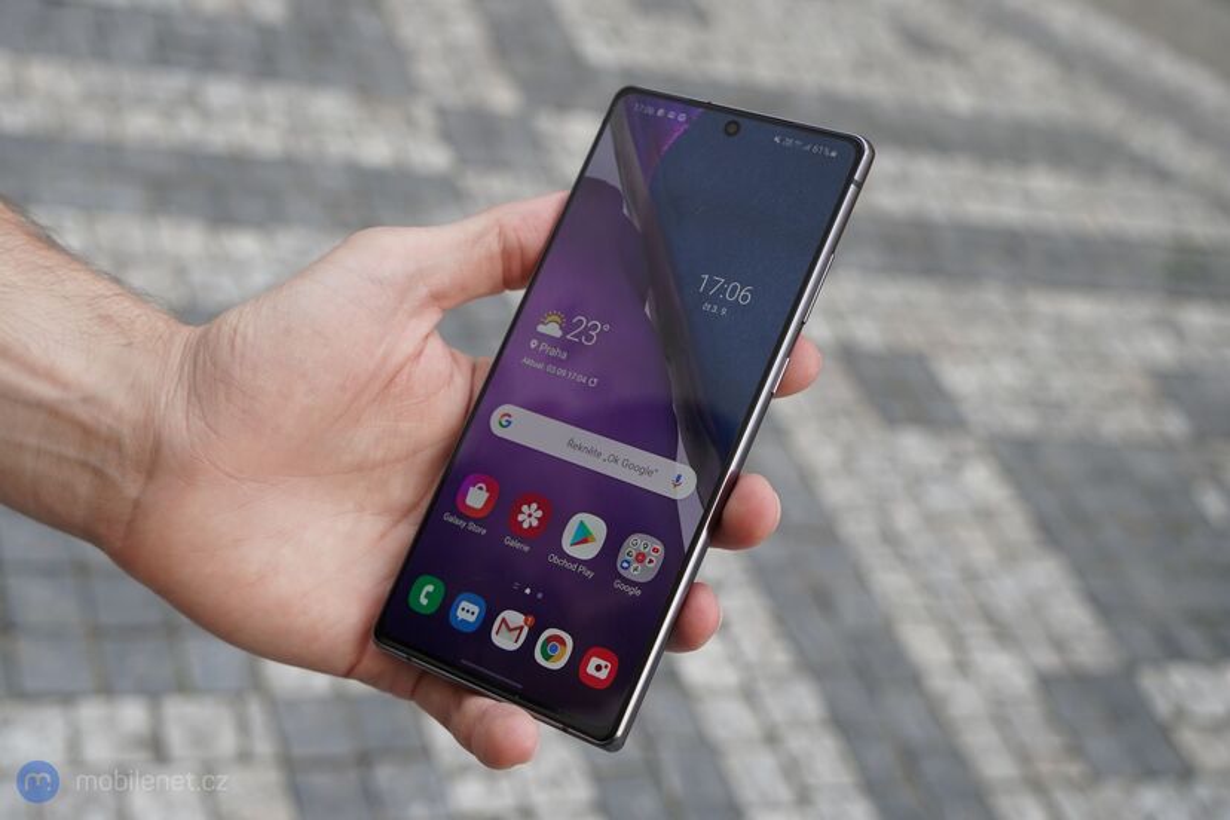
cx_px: 615
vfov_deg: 31.9
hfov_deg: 46.4
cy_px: 410
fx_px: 1435
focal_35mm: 42
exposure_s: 1/200
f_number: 5.6
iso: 320
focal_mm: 42
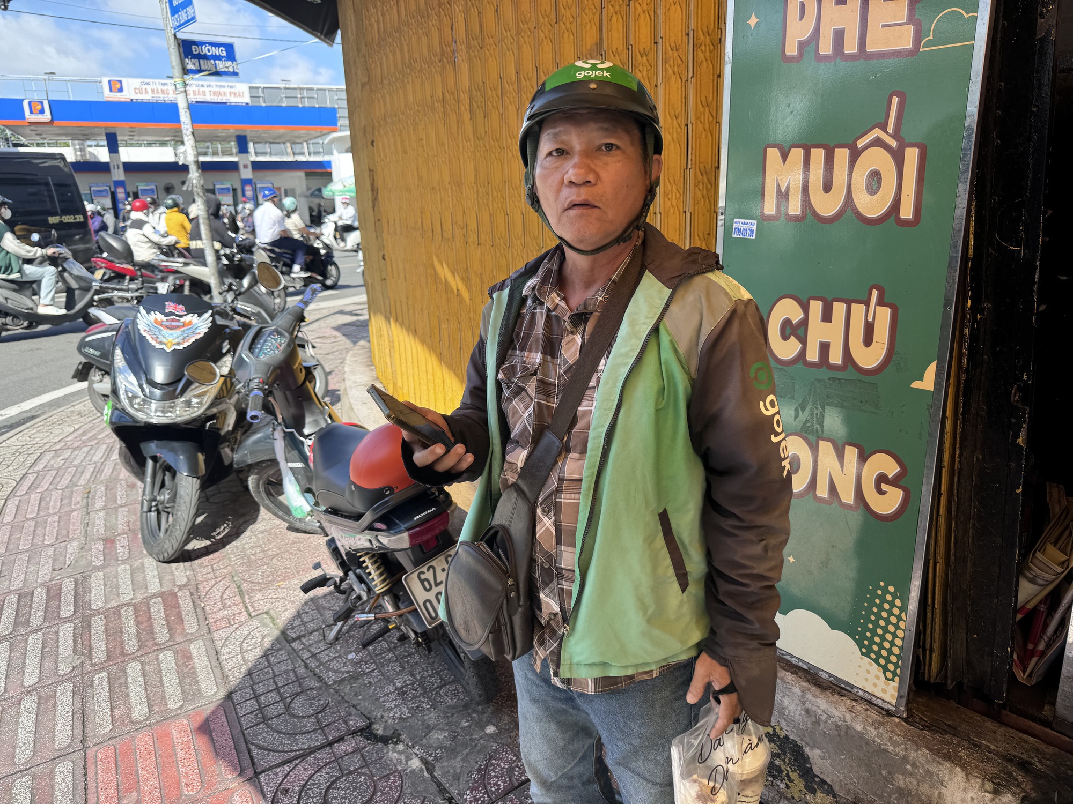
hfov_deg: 71.6
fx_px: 744
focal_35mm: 24
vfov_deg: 56.8
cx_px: 536
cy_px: 402
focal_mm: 6.76
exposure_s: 1/639
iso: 80
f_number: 1.78
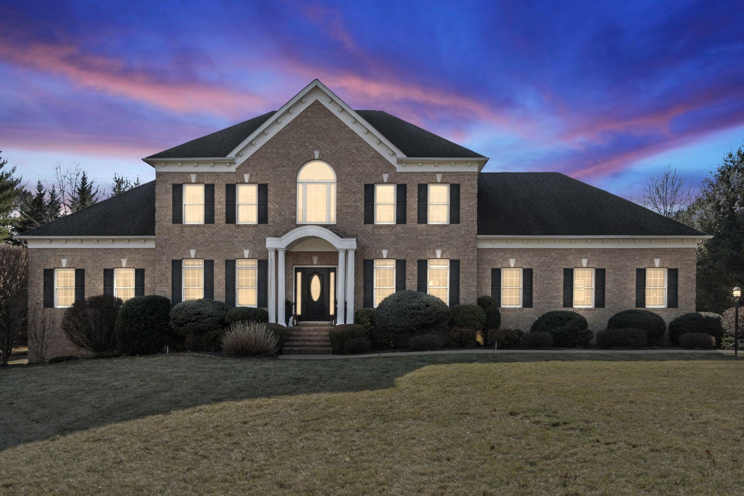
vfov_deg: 40.0
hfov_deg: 57.2
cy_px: 248
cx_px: 372
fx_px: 682
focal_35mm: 33
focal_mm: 33
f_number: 13
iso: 200
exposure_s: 1/200
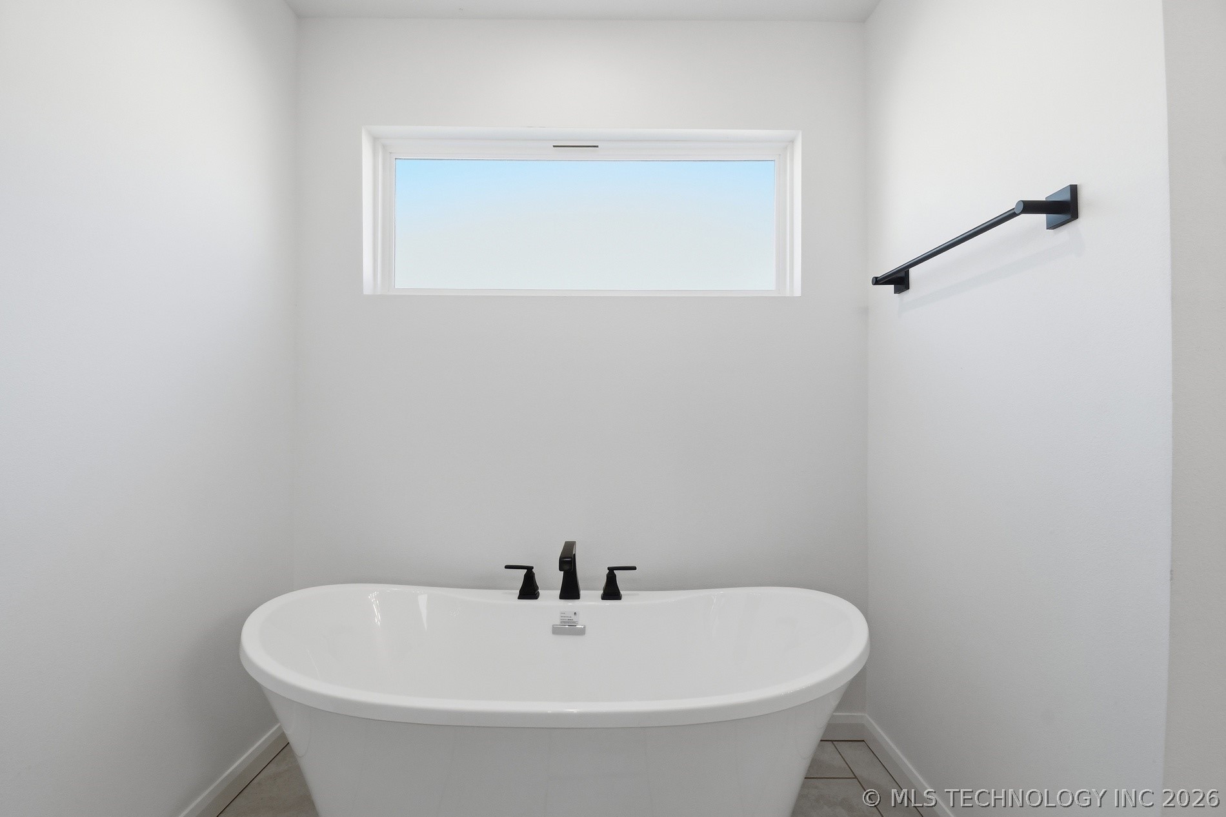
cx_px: 613
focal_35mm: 15
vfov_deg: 77.3
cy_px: 408
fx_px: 511
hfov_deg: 100.4
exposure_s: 1/500
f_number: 9
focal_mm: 10
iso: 250
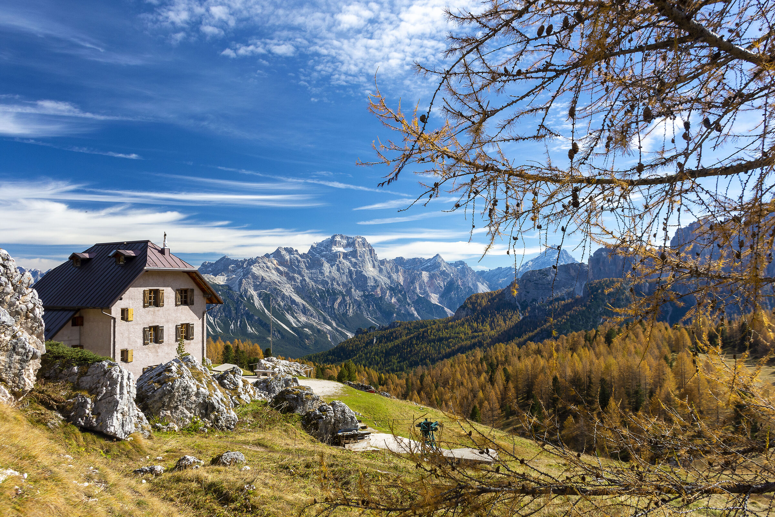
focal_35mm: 27
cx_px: 388
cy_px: 258
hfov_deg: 67.4
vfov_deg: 47.9
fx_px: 581
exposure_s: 1/160
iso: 200
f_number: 9
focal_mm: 18
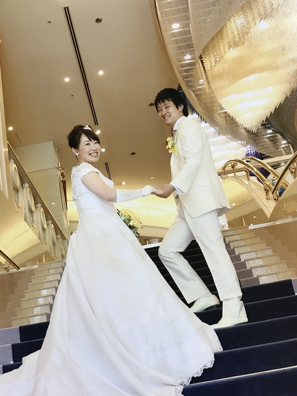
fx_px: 412
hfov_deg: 39.6
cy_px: 248
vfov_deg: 50.8
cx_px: 131
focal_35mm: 36
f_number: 1.8
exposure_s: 1/25
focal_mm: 3.99
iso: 32
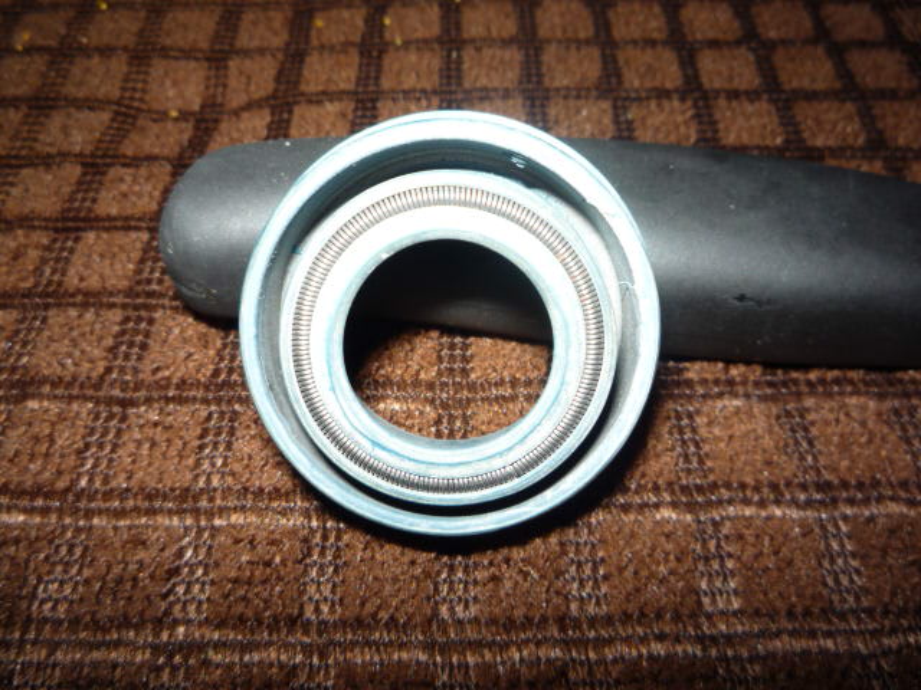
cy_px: 345
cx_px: 460
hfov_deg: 60.0
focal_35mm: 30
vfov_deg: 46.8
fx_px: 798
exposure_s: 1/30
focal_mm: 5.2
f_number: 4
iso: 100
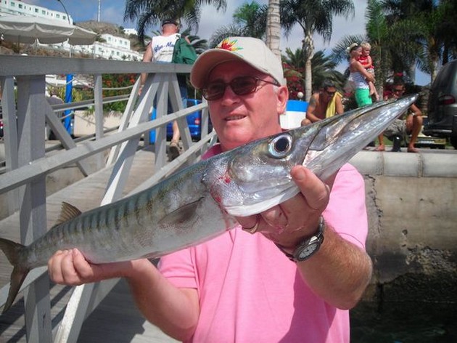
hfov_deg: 49.0
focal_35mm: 38
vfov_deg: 37.7
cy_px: 172
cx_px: 228
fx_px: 501
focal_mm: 6.3
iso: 50
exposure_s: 1/243
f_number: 6.4
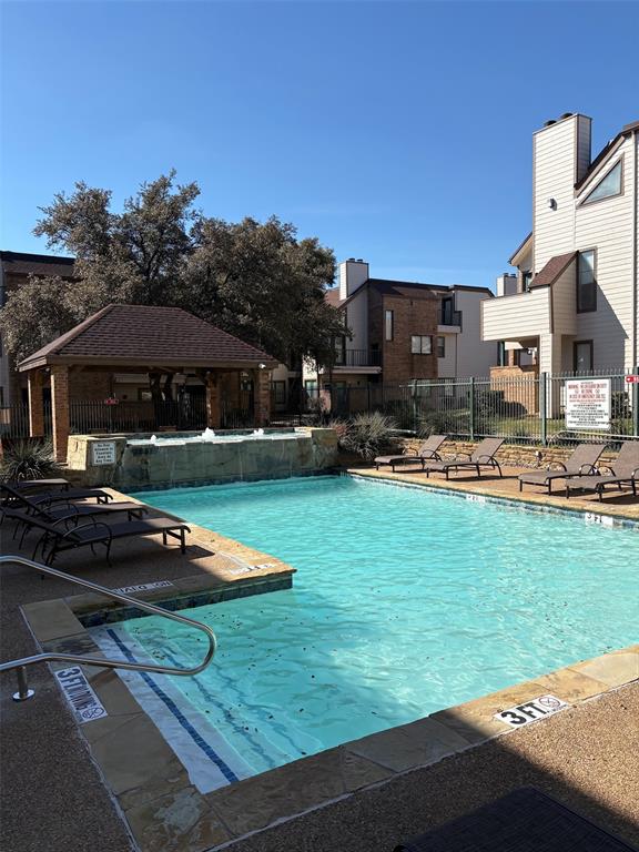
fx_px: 640
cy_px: 426
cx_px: 320
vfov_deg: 67.3
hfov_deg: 53.1
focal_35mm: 26
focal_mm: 5.96
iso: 50
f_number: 1.6
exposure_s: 1/2985
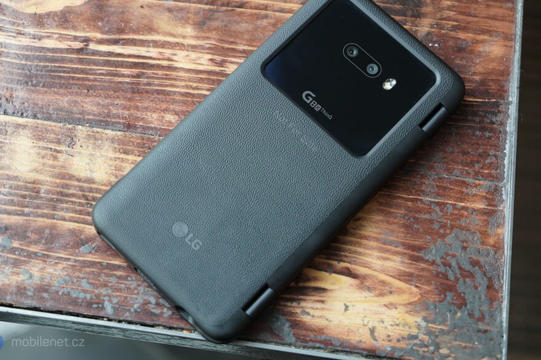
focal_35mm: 58
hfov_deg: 34.5
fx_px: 871
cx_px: 271
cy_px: 164
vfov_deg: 23.4
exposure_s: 1/200
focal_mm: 53
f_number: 4
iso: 1250
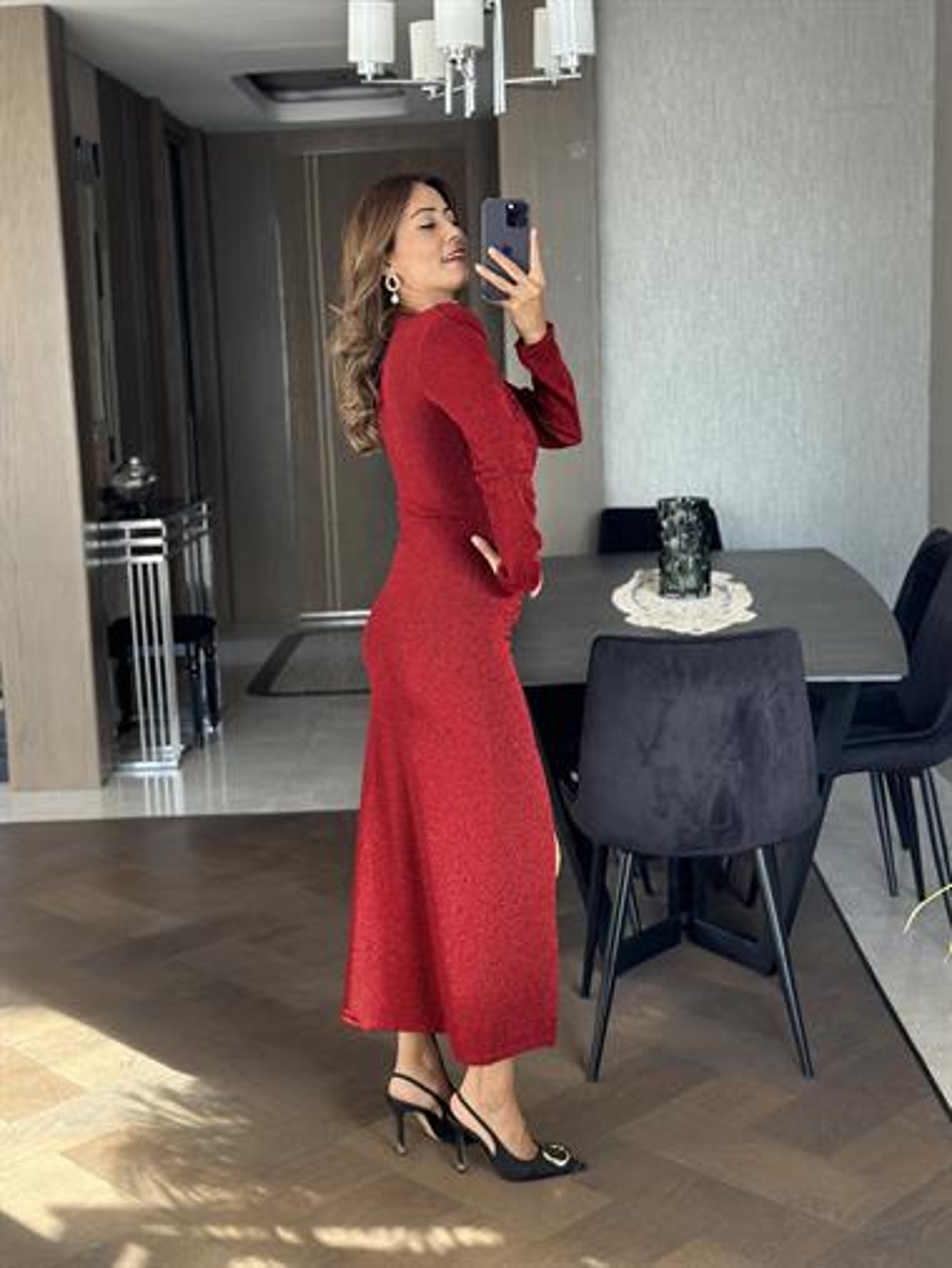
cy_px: 634
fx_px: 1759
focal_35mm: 48
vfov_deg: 39.6
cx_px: 476
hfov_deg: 30.3
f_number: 1.78
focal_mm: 6.86
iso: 125
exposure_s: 1/99
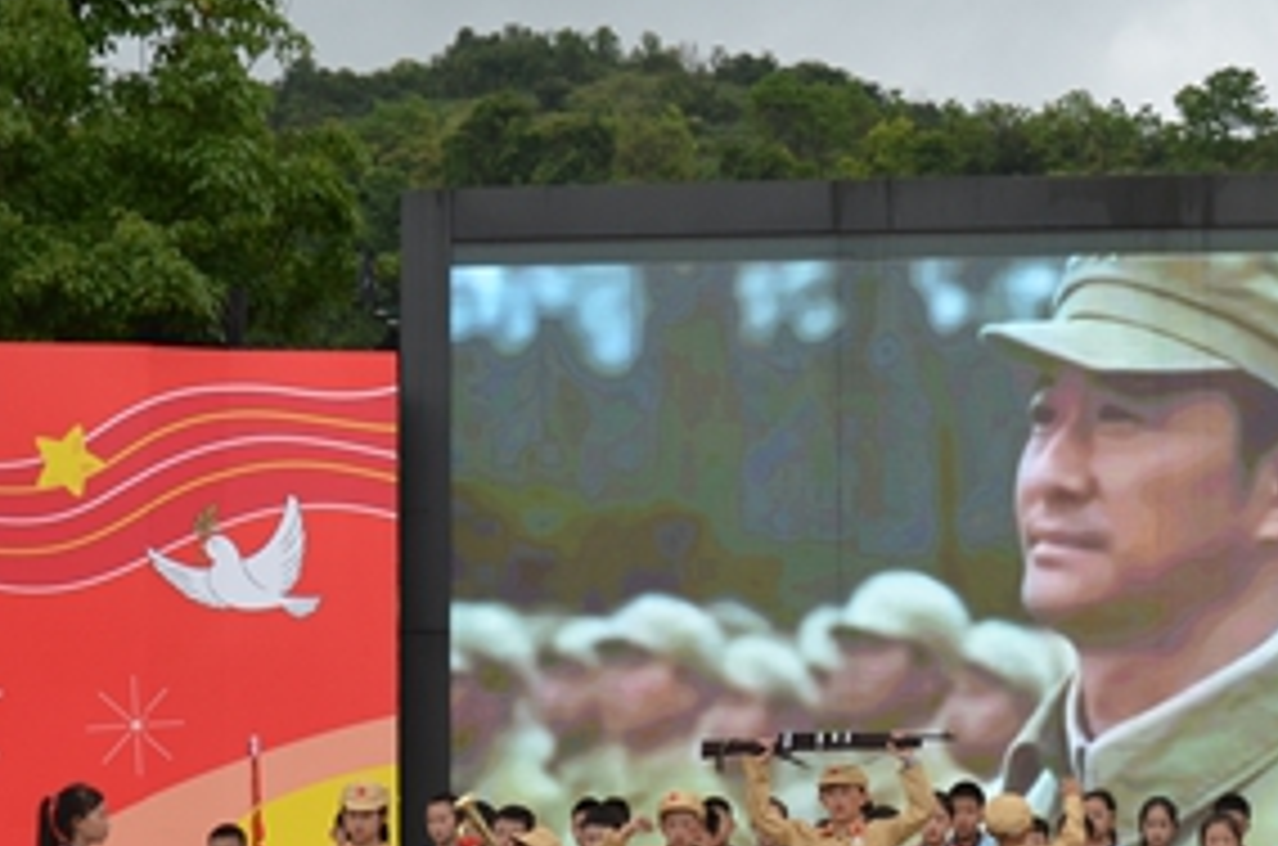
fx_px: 3294
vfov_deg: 14.5
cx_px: 1112
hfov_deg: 21.5
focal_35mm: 93
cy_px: 752
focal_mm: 22
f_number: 5.6
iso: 200
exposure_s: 1/125
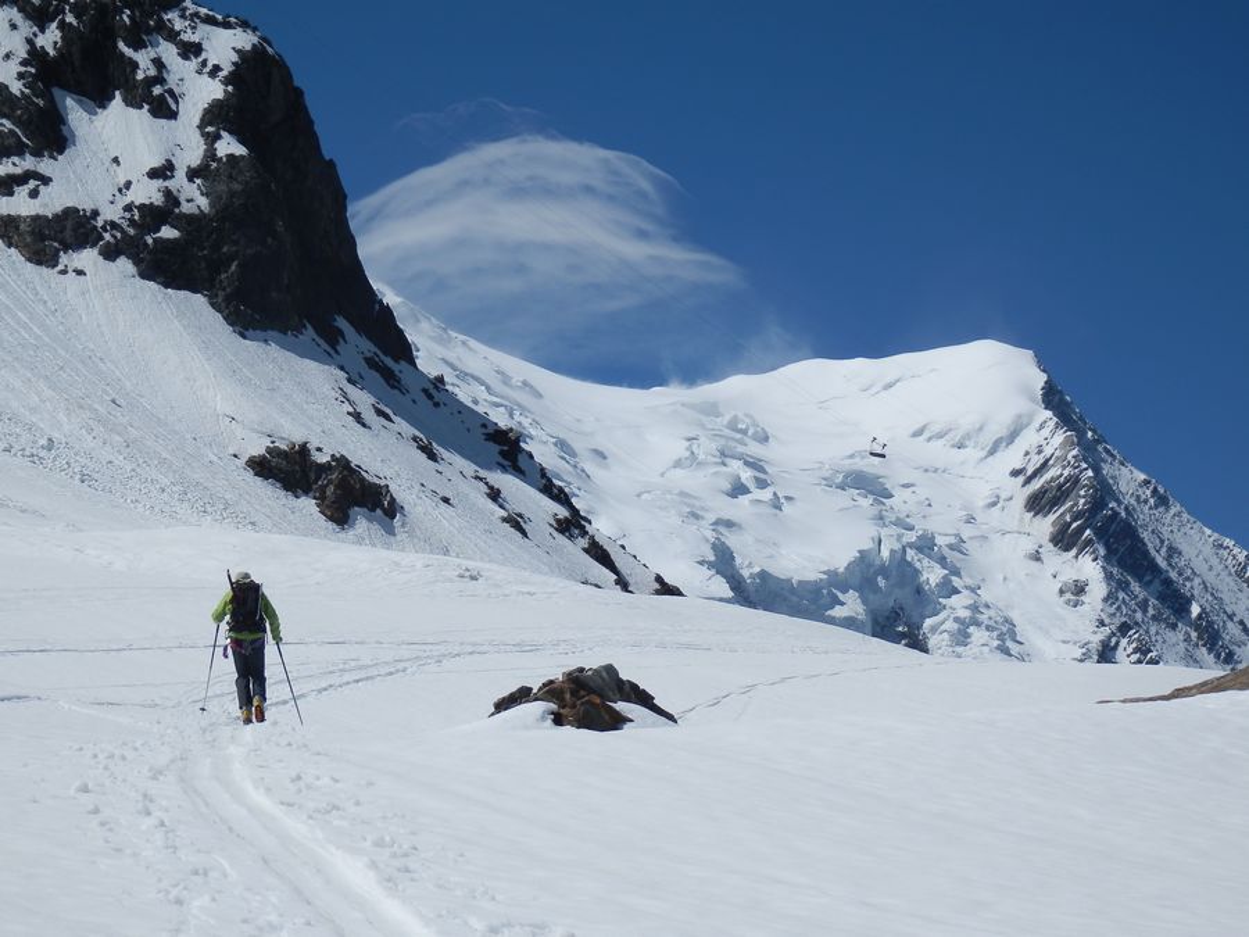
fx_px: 3500
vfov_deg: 15.2
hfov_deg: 20.2
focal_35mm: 97
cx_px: 624
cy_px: 468
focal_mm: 17.3
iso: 80
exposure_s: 1/200
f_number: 13.9
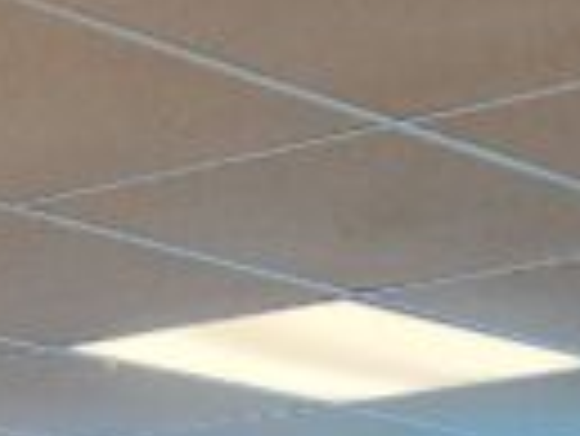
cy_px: 1106
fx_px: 3069
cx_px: -1106
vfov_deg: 7.5
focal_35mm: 183
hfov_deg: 9.0
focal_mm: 5.4
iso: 200
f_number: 1.8
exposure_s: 1/120
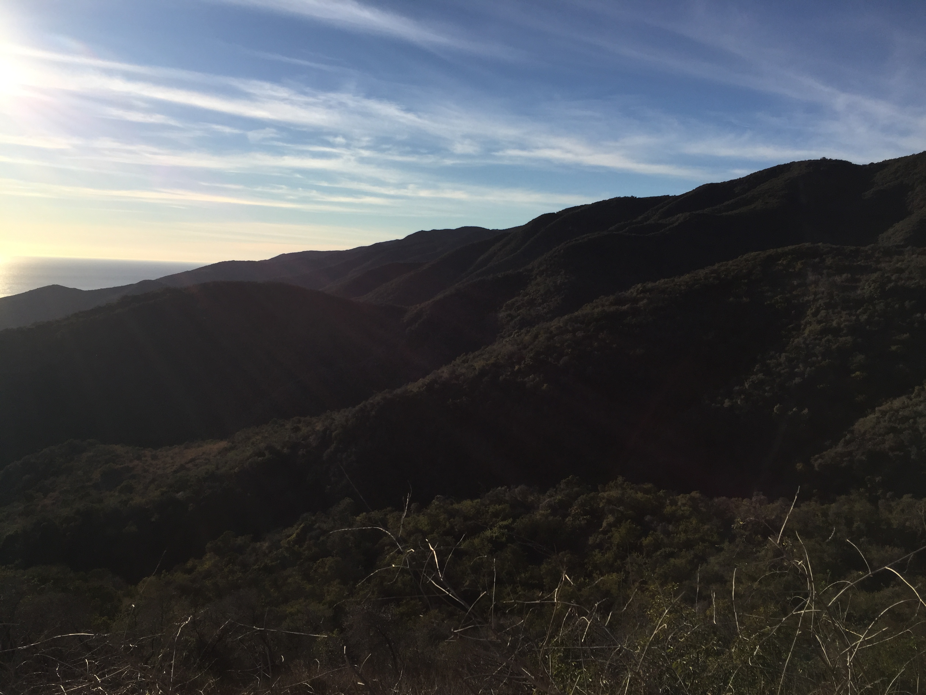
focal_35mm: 29
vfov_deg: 48.2
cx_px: 463
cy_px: 348
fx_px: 776
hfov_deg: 61.7
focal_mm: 4.15
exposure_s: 1/3049
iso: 32
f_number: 2.2
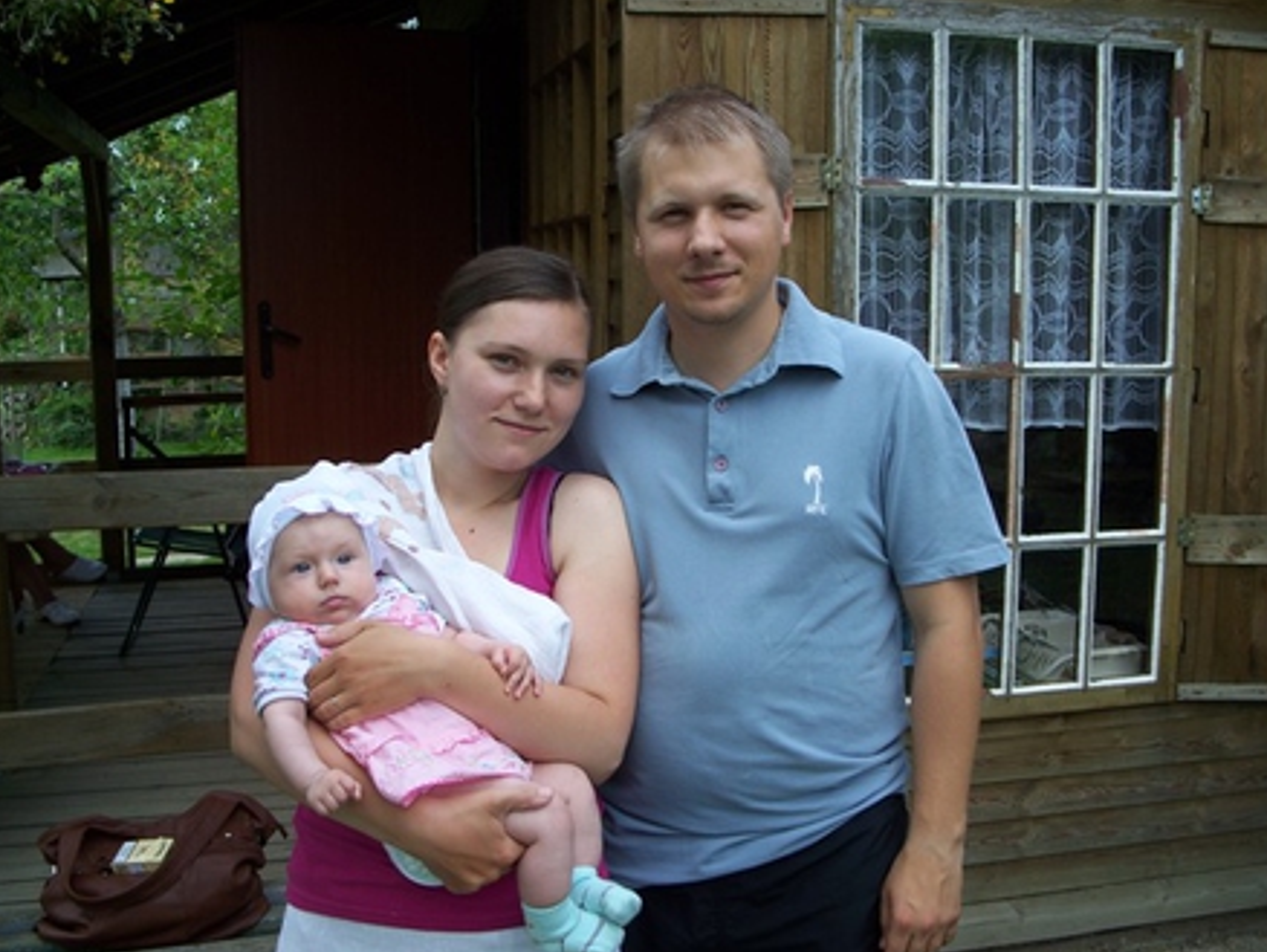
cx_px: 631
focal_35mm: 38
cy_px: 475
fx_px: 1392
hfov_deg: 49.0
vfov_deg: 37.8
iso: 64
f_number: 2.8
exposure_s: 1/200
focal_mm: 7.8
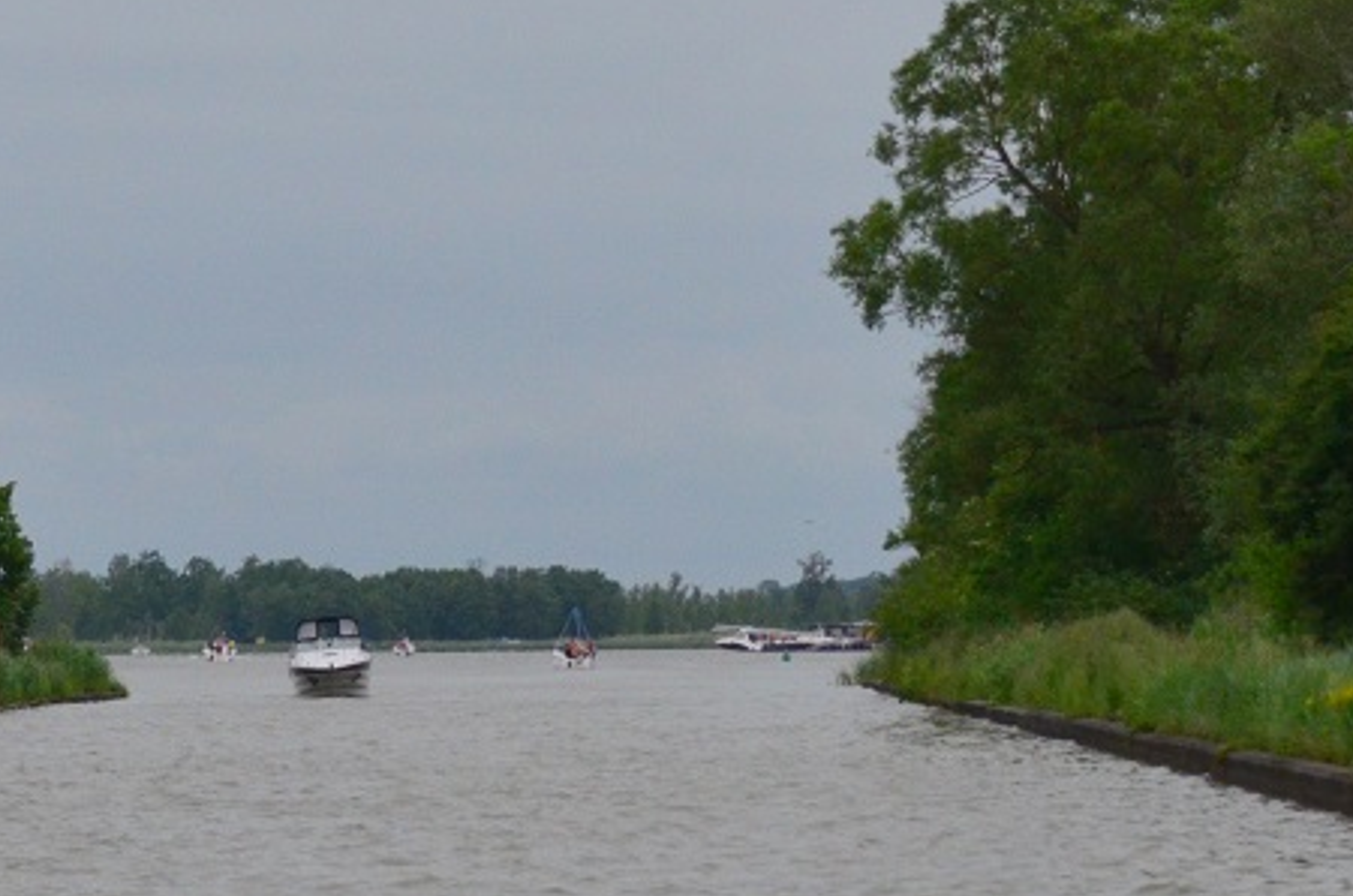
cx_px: 756
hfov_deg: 8.9
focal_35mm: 233
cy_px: 576
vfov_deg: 5.9
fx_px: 8738
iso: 1250
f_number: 4.5
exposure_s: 1/6400
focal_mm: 70
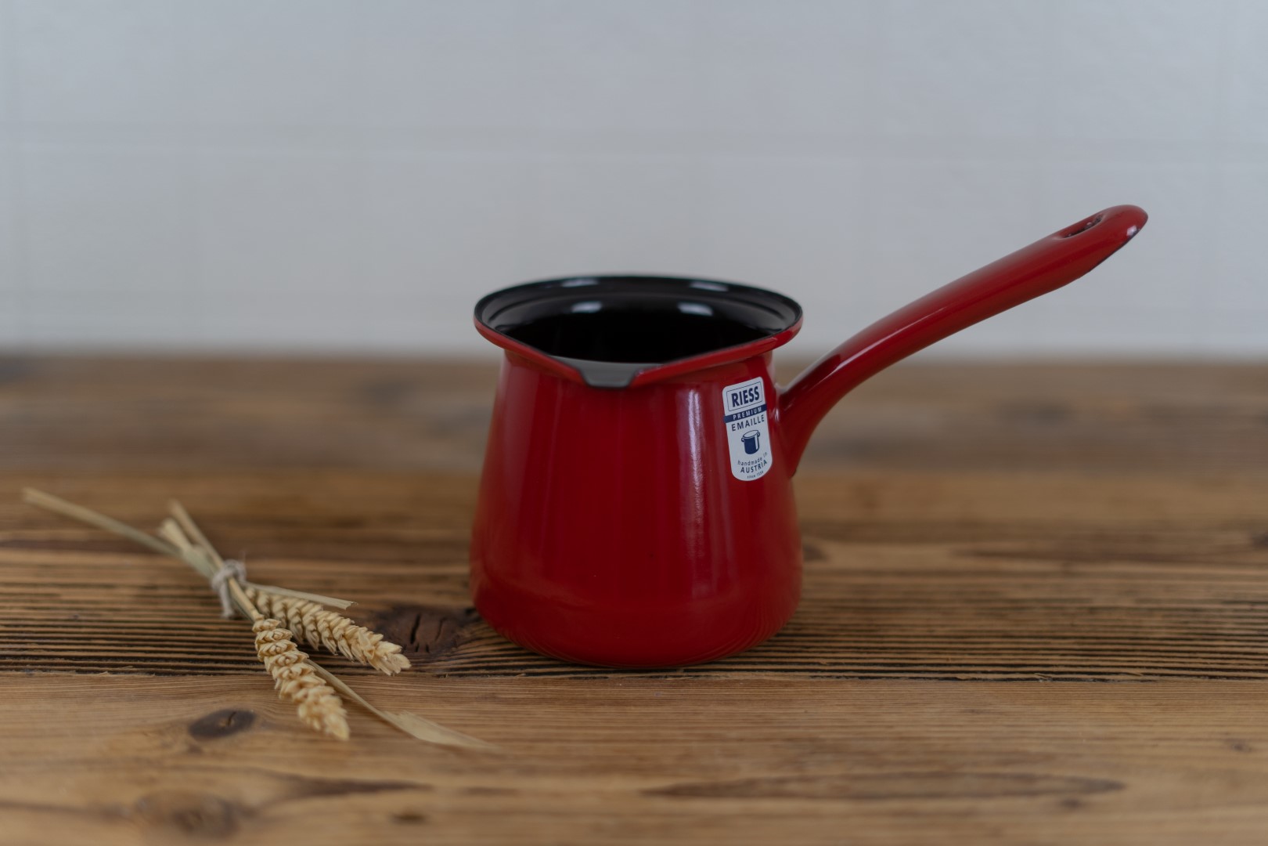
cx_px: 634
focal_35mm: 50
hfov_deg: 39.6
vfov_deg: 27.0
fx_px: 1761
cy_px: 423
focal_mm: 50
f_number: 2
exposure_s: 1/200
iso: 200
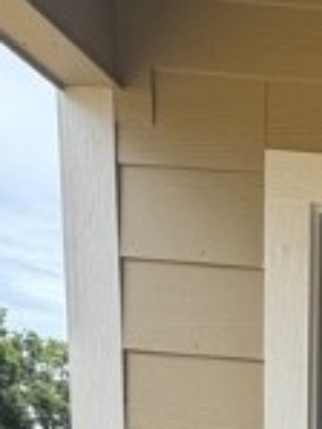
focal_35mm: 72
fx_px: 892
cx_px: 601
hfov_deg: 16.6
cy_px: 697
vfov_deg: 21.3
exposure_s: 1/425
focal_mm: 2.22
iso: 40
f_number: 2.2
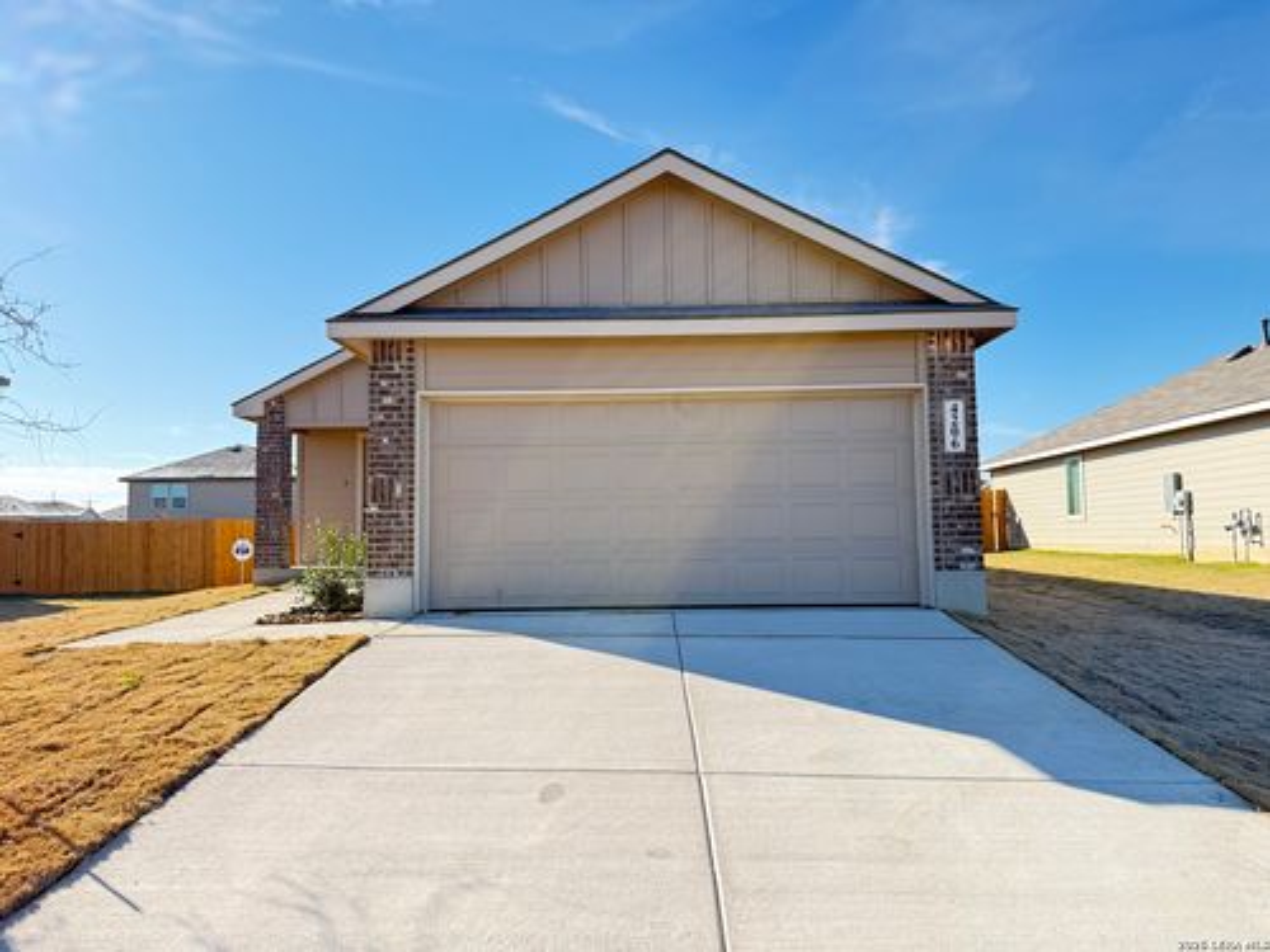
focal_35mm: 24
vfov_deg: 56.8
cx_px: 635
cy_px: 476
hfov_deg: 71.6
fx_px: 881
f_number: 1.78
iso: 80
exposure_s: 1/1032
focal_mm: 6.76
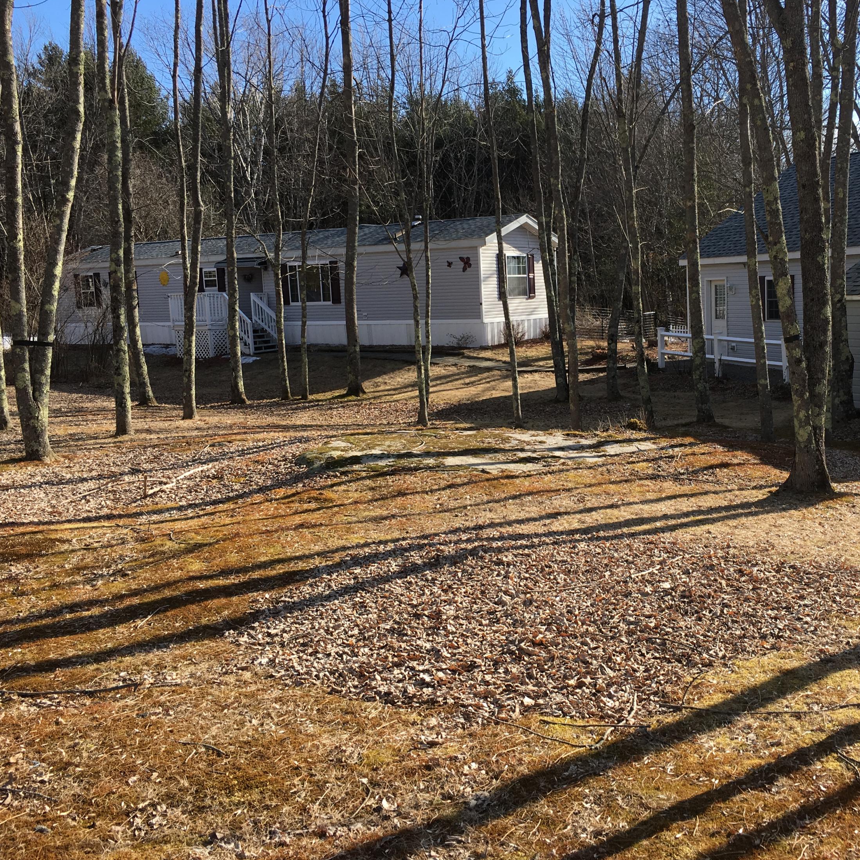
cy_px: 424
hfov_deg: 46.5
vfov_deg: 47.2
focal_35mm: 35
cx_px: 568
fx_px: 984
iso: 25
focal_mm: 4.15
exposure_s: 1/725
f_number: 2.2
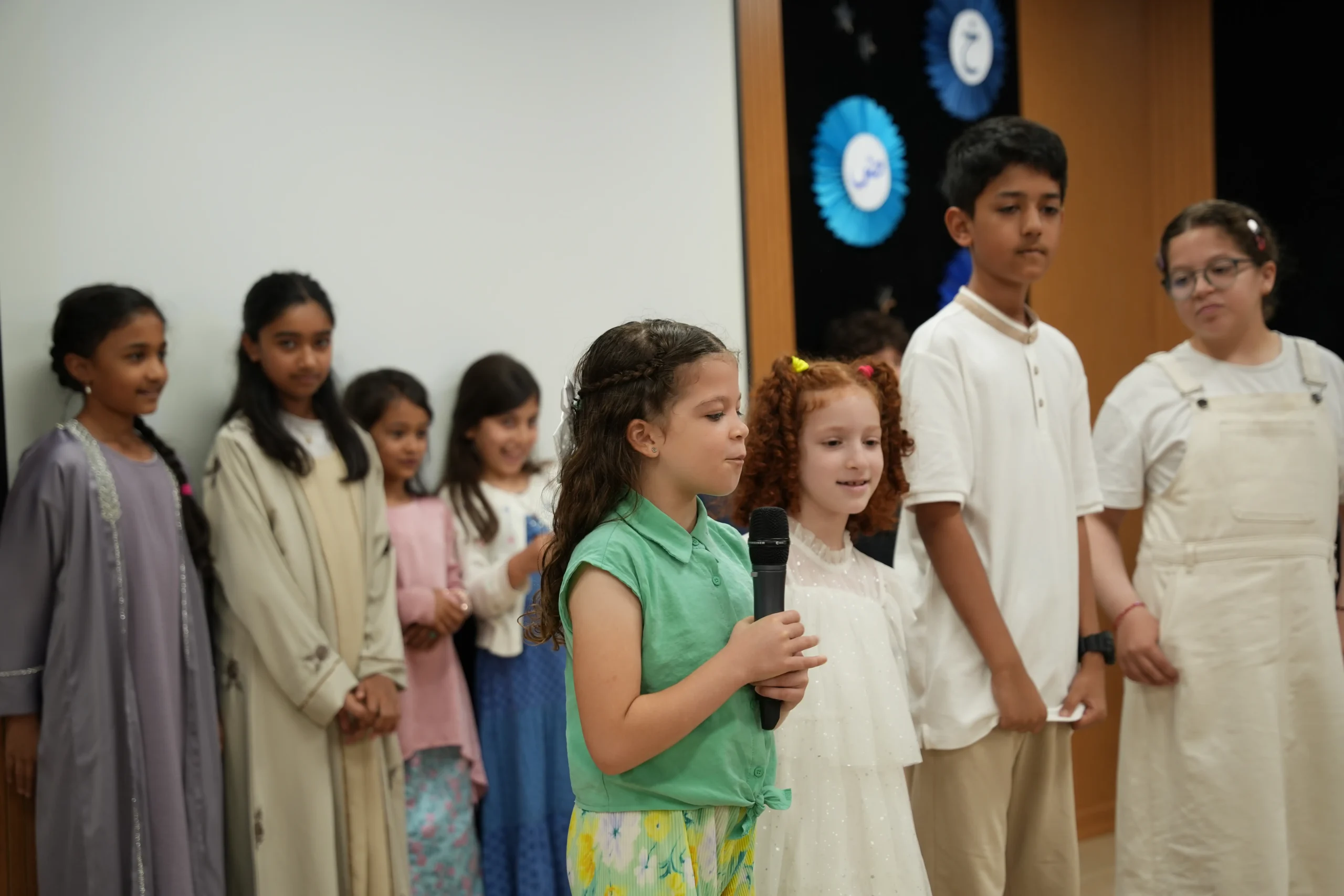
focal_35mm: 63
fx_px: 2363
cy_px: 448
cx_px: 672
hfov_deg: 31.7
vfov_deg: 21.5
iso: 640
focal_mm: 63.3
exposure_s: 1/100
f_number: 2.8
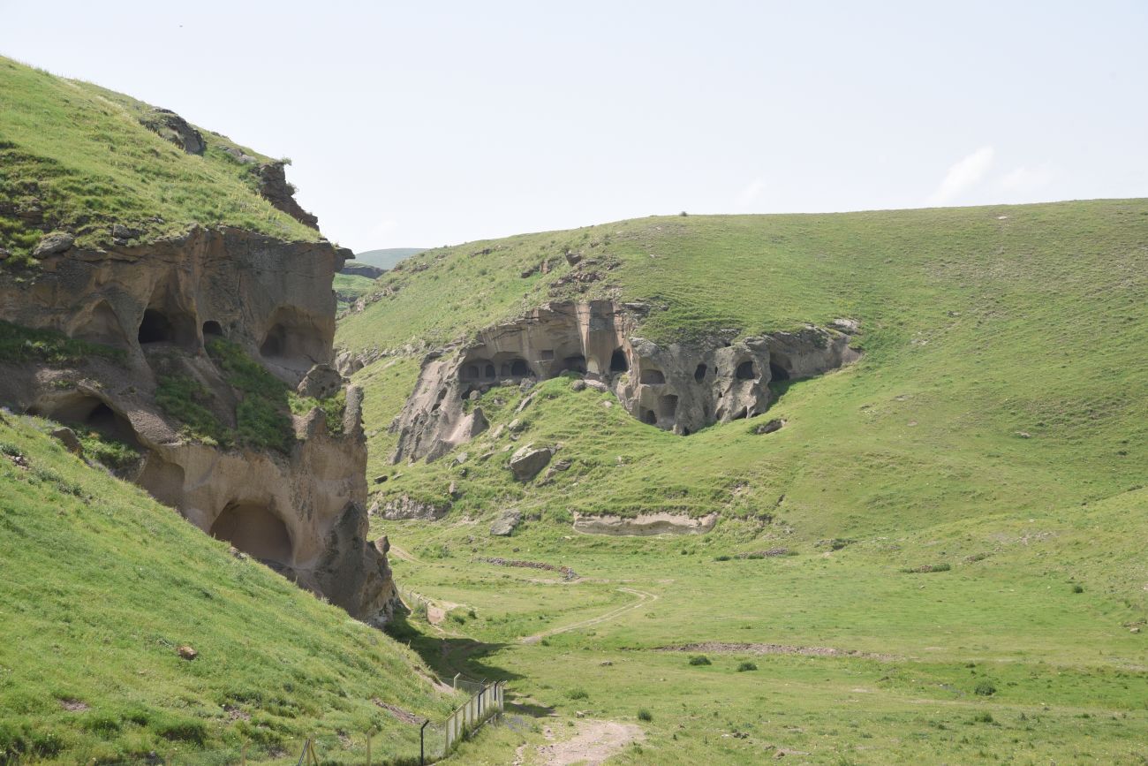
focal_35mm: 50
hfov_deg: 39.6
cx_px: 574
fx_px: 1595
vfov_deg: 27.0
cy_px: 383
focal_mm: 50
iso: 125
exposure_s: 1/125
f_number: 11
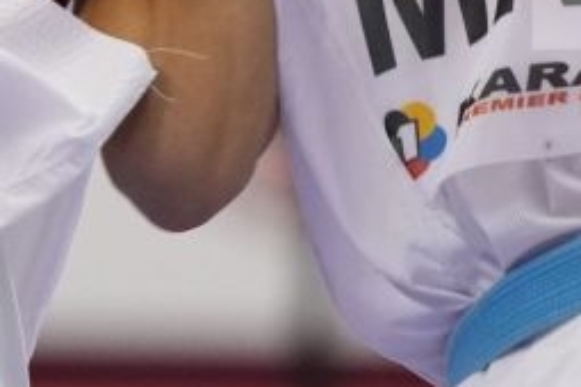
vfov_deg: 1.0
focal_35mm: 1371
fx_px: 22125
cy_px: -157
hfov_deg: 1.5
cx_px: -27
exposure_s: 1/1000
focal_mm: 194
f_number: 2.8
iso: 2500
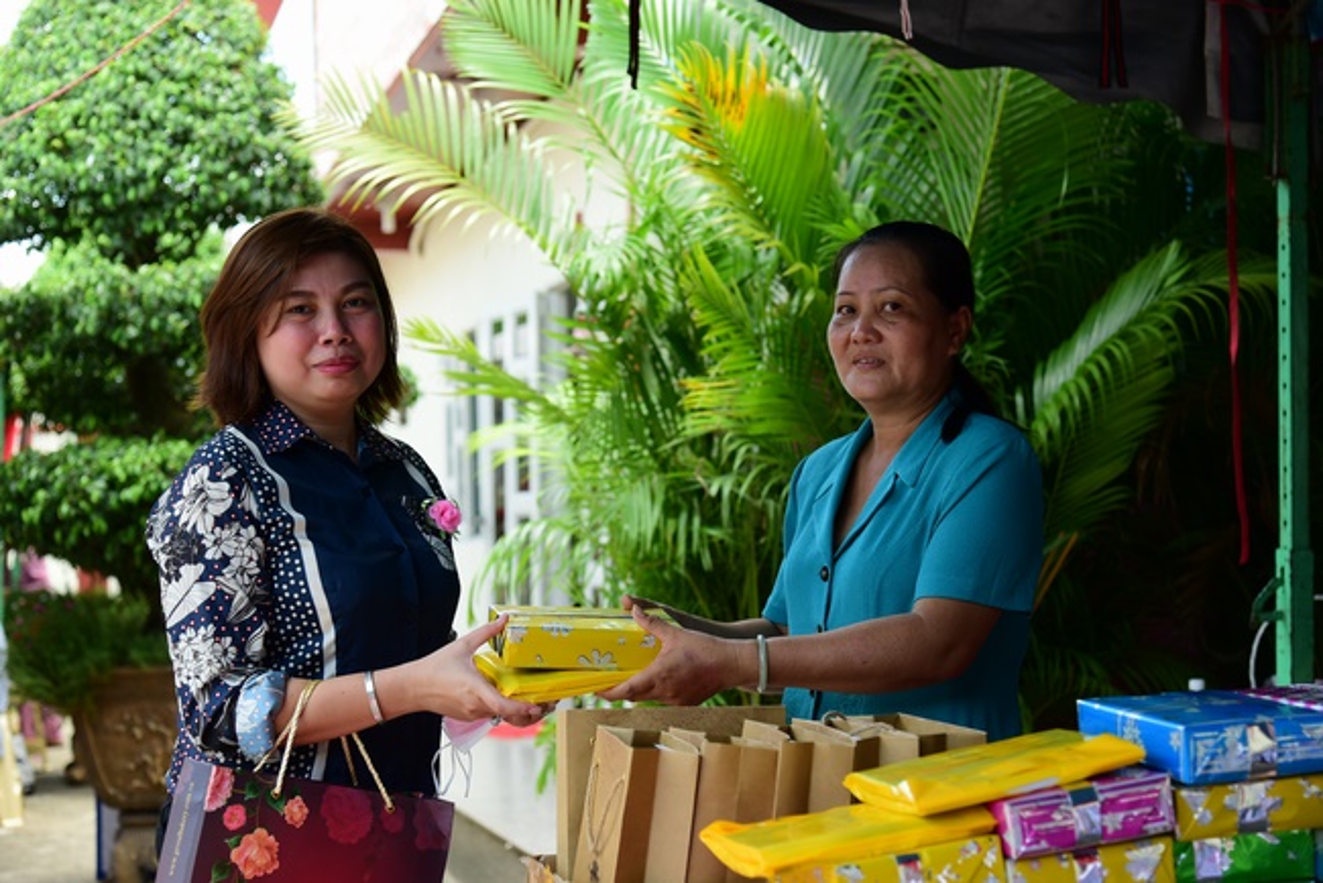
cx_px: 662
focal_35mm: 55
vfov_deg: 24.6
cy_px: 442
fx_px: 2022
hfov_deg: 36.2
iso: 320
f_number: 4
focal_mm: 55
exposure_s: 1/320
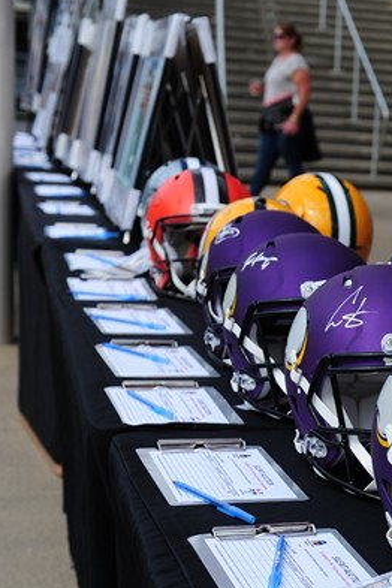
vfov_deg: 22.6
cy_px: 444
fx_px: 1454
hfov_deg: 14.8
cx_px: 471
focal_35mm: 89
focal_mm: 35
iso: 400
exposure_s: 1/2500
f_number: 4
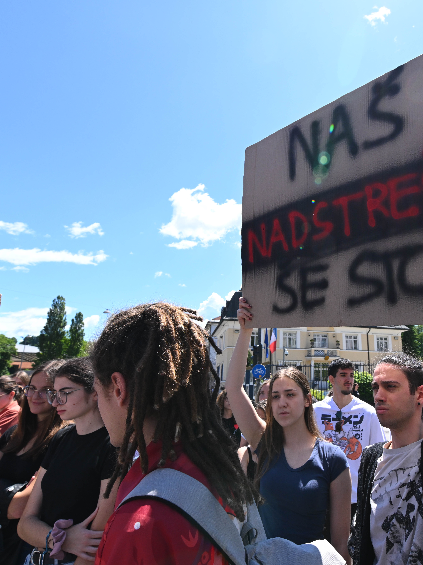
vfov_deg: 76.4
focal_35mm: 22
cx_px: 293
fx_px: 358
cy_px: 281
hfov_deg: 59.2
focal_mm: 15
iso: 800
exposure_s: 1/1250
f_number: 7.1
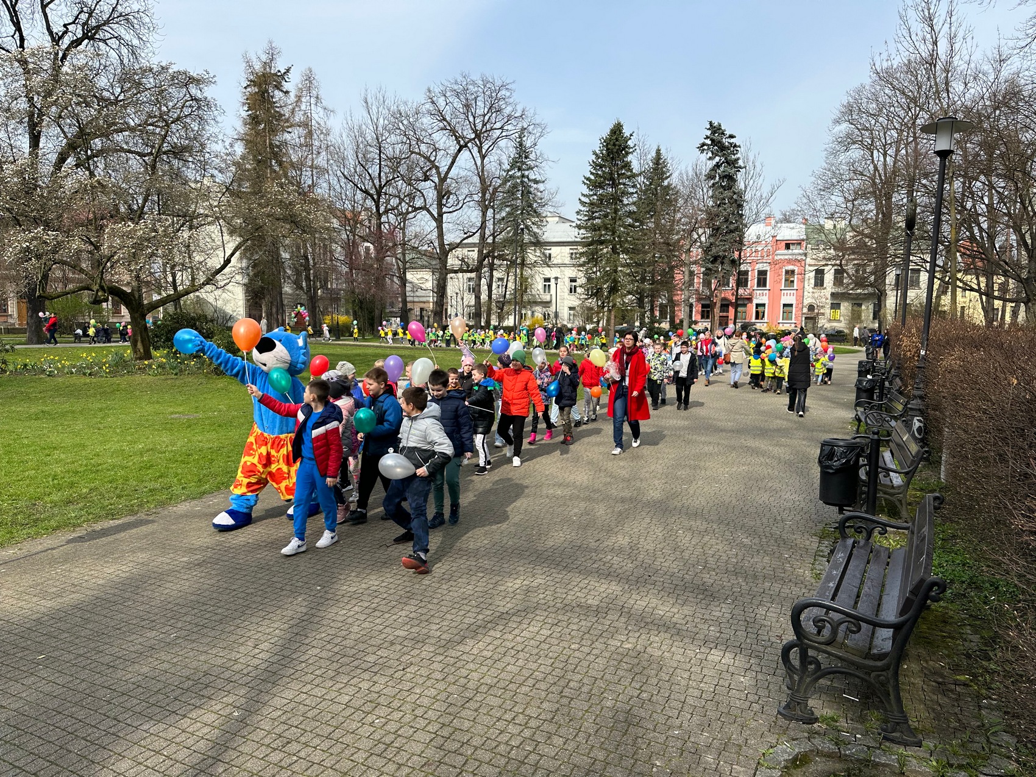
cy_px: 388
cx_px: 518
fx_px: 718
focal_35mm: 24
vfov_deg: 56.8
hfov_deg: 71.6
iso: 80
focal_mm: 6.86
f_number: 1.78
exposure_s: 1/2469
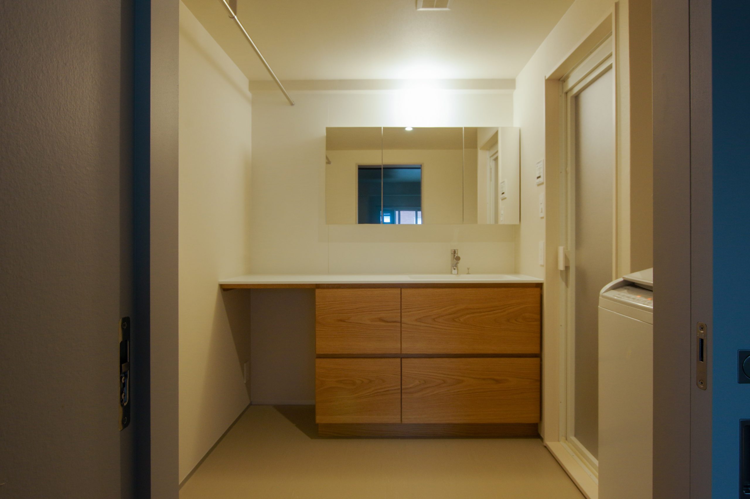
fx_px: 437
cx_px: 375
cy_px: 250
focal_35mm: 21
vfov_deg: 59.4
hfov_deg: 81.3
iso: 400
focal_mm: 14
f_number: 10
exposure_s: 1/13
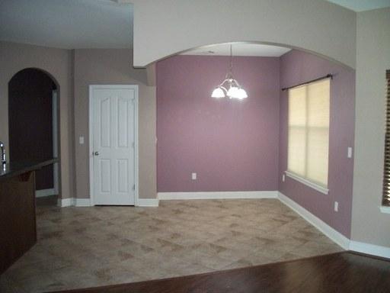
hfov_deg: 56.8
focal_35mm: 32
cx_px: 195
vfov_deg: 44.2
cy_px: 146
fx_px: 361
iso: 250
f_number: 2.9
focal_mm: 5.7
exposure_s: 1/30
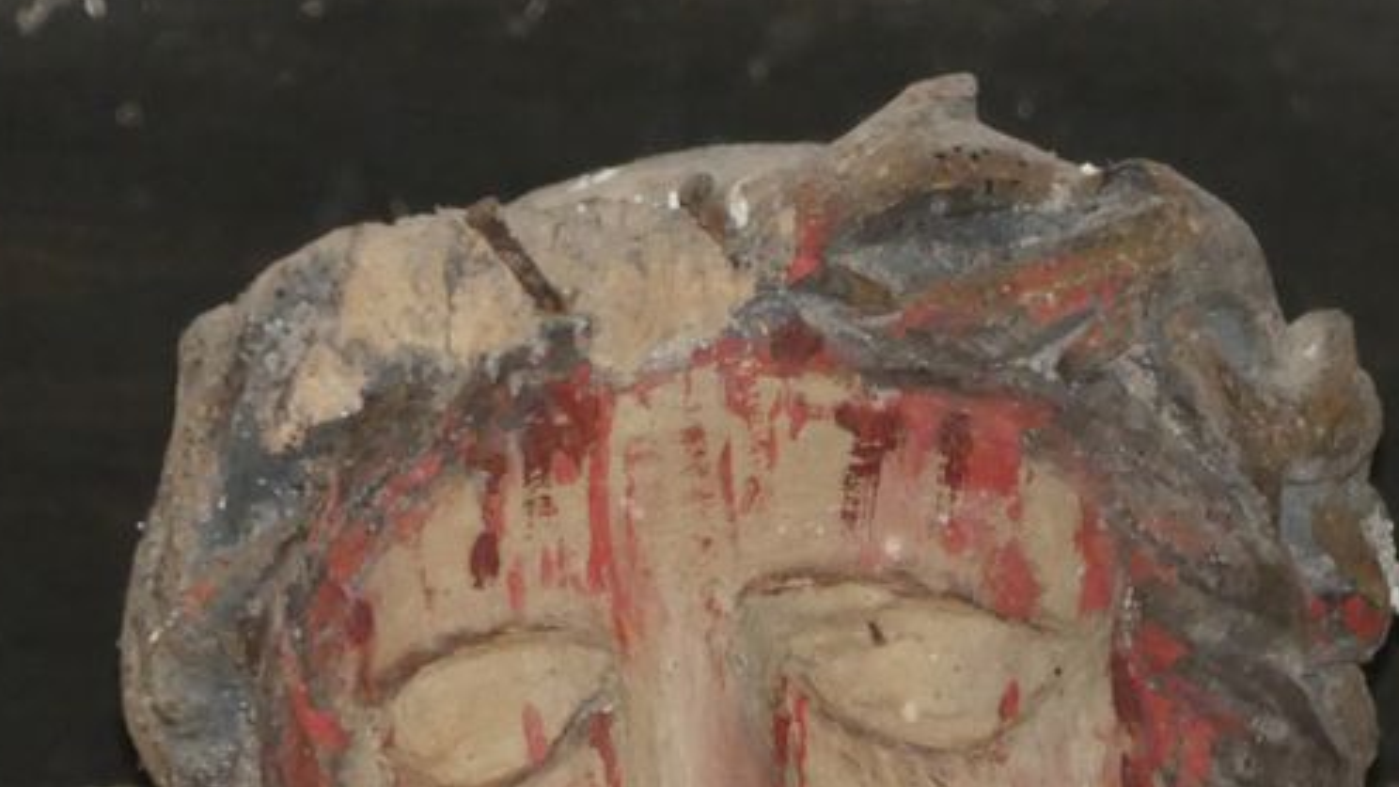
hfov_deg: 2.3
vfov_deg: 1.3
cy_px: 965
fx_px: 34351
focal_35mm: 926
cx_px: 822
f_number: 2.8
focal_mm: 81.3
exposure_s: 1/125
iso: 800
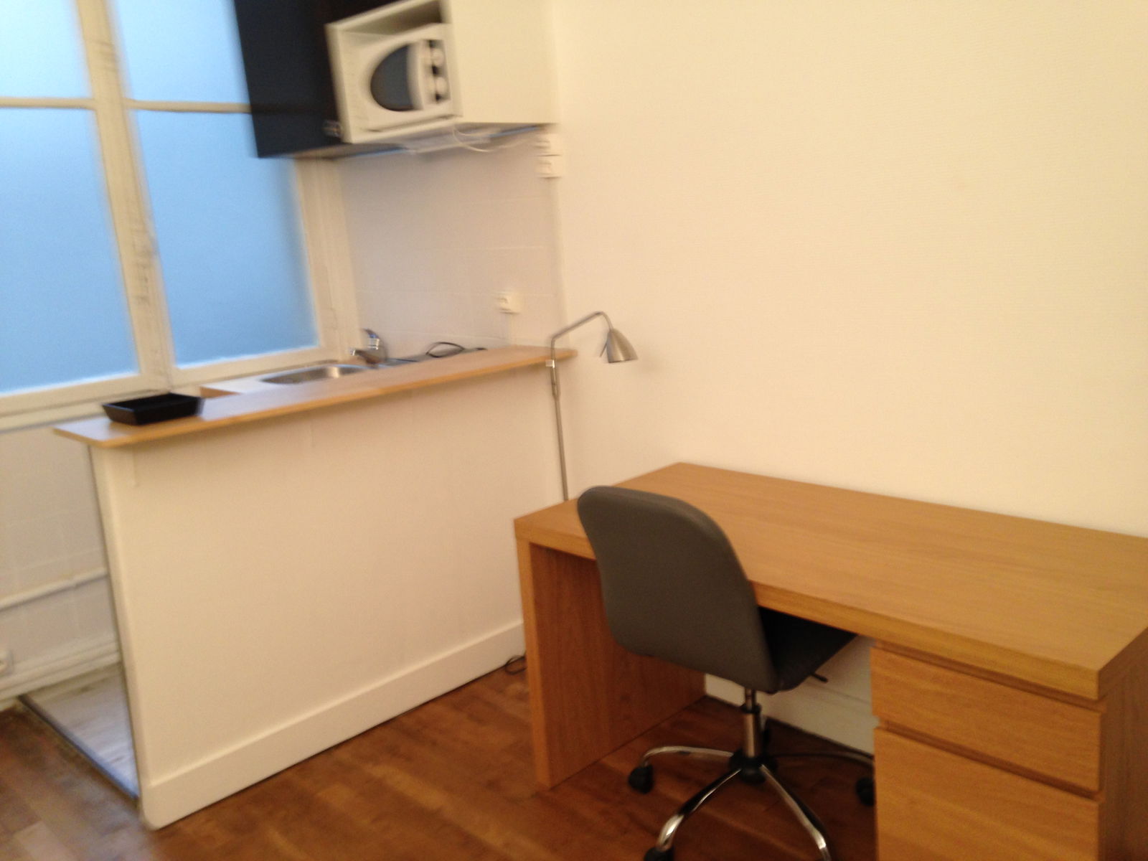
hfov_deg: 55.4
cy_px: 430
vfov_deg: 42.9
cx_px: 574
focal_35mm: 33
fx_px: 1094
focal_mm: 4.12
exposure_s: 1/20
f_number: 2.4
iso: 64
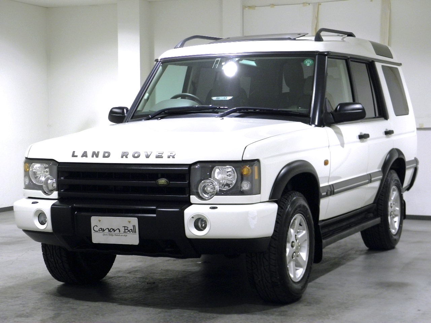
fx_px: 847
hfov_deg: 28.6
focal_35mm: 68
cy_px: 162
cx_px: 216
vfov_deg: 21.6
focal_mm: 12.2
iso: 200
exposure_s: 1/10
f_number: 4.3
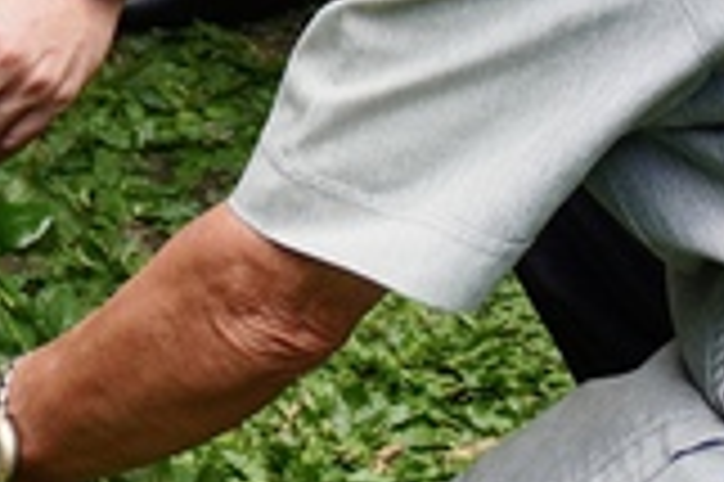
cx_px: 477
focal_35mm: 246
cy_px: -570
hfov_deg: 8.4
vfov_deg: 5.4
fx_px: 4943
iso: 160
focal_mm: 27
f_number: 4.5
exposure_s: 1/60
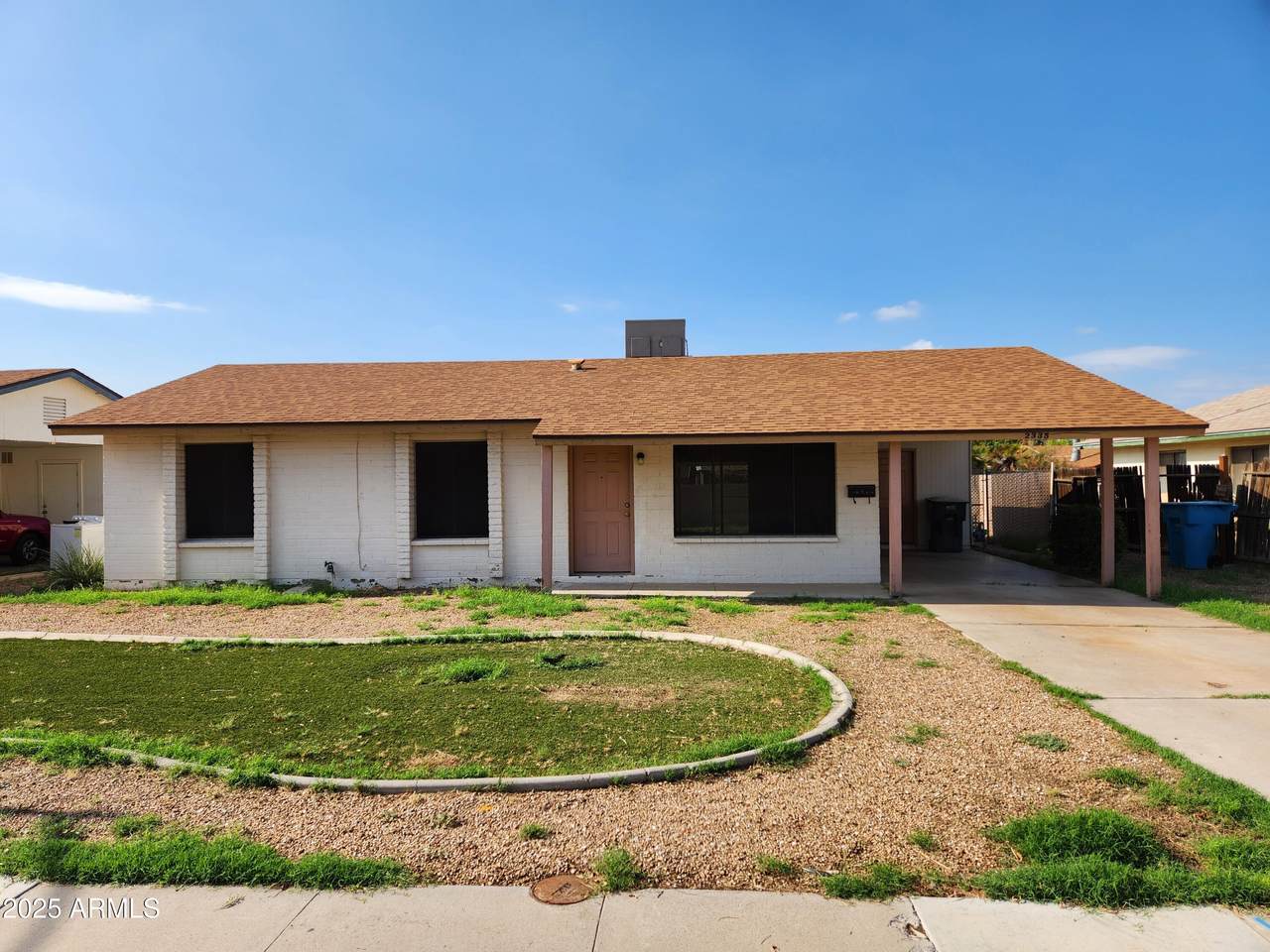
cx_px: 635
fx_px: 844
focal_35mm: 23
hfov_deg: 73.9
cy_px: 476
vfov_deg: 58.9
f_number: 1.8
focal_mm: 5.4
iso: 20
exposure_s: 1/1505
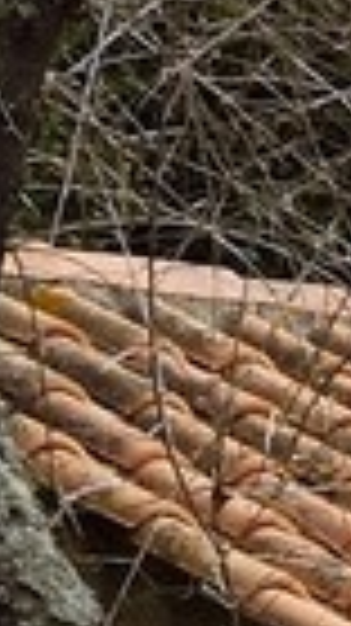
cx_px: 3141
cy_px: 1410
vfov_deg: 5.0
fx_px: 7012
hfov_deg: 2.4
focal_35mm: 423
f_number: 13
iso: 200
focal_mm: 35
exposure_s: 1/250
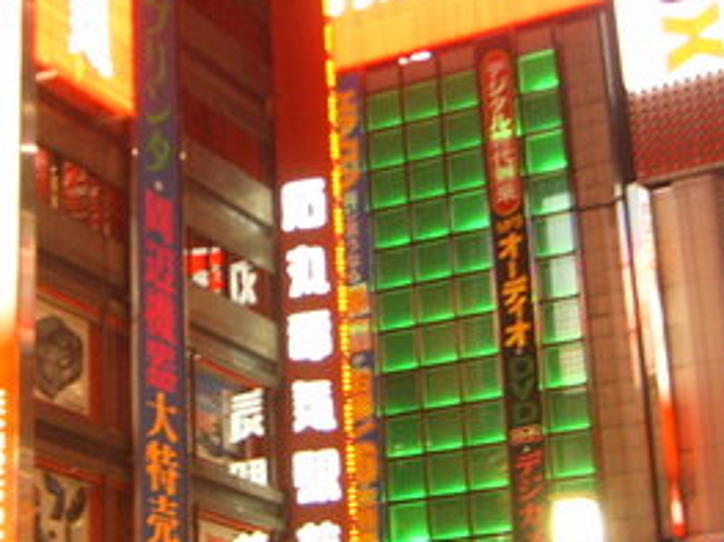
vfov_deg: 16.4
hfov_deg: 21.6
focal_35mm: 90
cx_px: 190
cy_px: 204
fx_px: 1882
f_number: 2.9
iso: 141
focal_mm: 6.2
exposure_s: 1/10
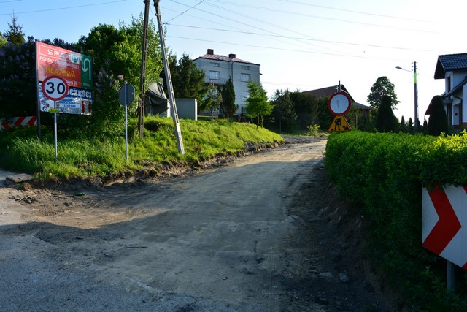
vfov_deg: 48.0
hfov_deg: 67.4
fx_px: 350
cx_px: 234
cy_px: 156
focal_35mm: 27
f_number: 11
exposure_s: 1/125
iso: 180
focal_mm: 18
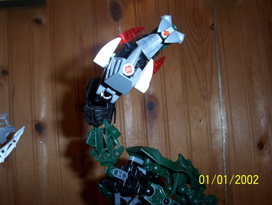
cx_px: 136
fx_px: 307
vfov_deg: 37.0
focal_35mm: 39
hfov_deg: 47.8
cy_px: 102
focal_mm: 6
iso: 140
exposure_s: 1/30
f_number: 4.5
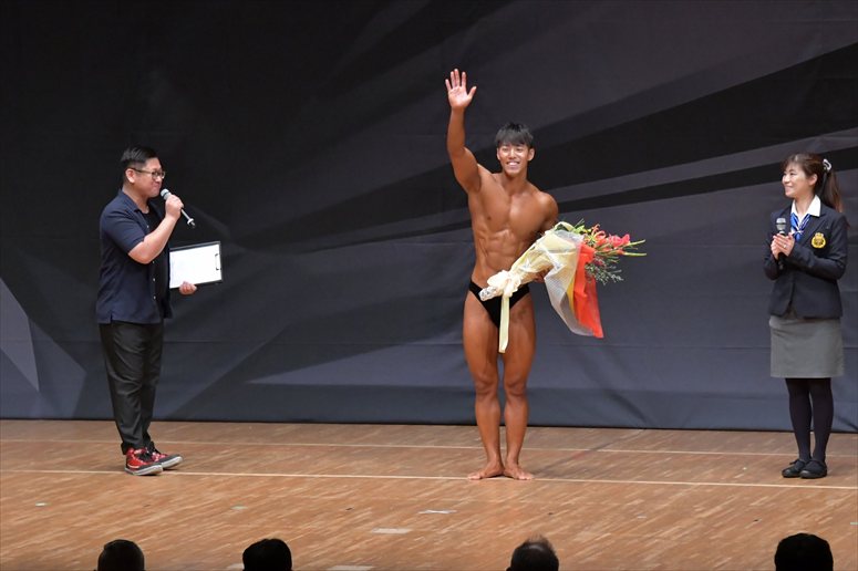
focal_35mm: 202
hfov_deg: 10.2
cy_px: 286
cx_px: 429
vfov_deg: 6.8
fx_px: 4812
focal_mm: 135
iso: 6400
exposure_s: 1/400
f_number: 5.6
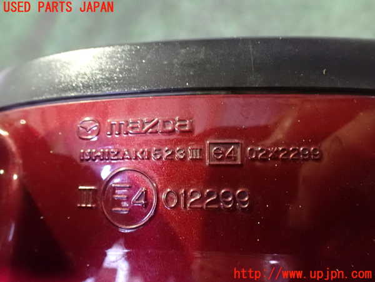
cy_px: 141
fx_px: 325
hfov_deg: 60.0
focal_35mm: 30
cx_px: 188
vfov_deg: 46.8
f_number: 2.3
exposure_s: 1/20
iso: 1600
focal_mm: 5.4
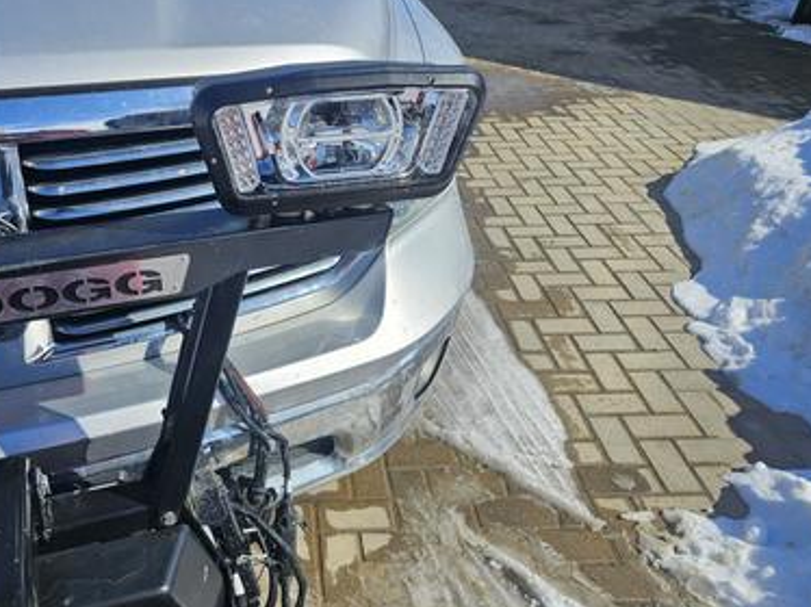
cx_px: 273
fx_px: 726
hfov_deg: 57.2
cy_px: 293
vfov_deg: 45.4
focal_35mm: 31
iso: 25
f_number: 1.8
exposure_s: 1/3177
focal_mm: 5.4
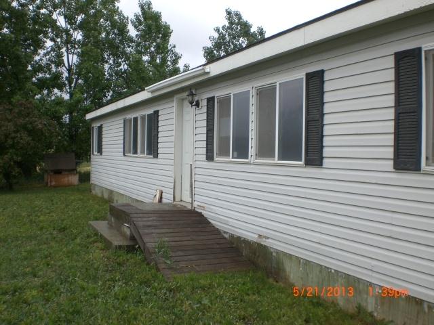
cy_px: 162
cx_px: 217
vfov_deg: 37.7
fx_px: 476
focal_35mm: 38
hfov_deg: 49.0
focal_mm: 6.3
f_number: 4.4
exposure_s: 1/400
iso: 50
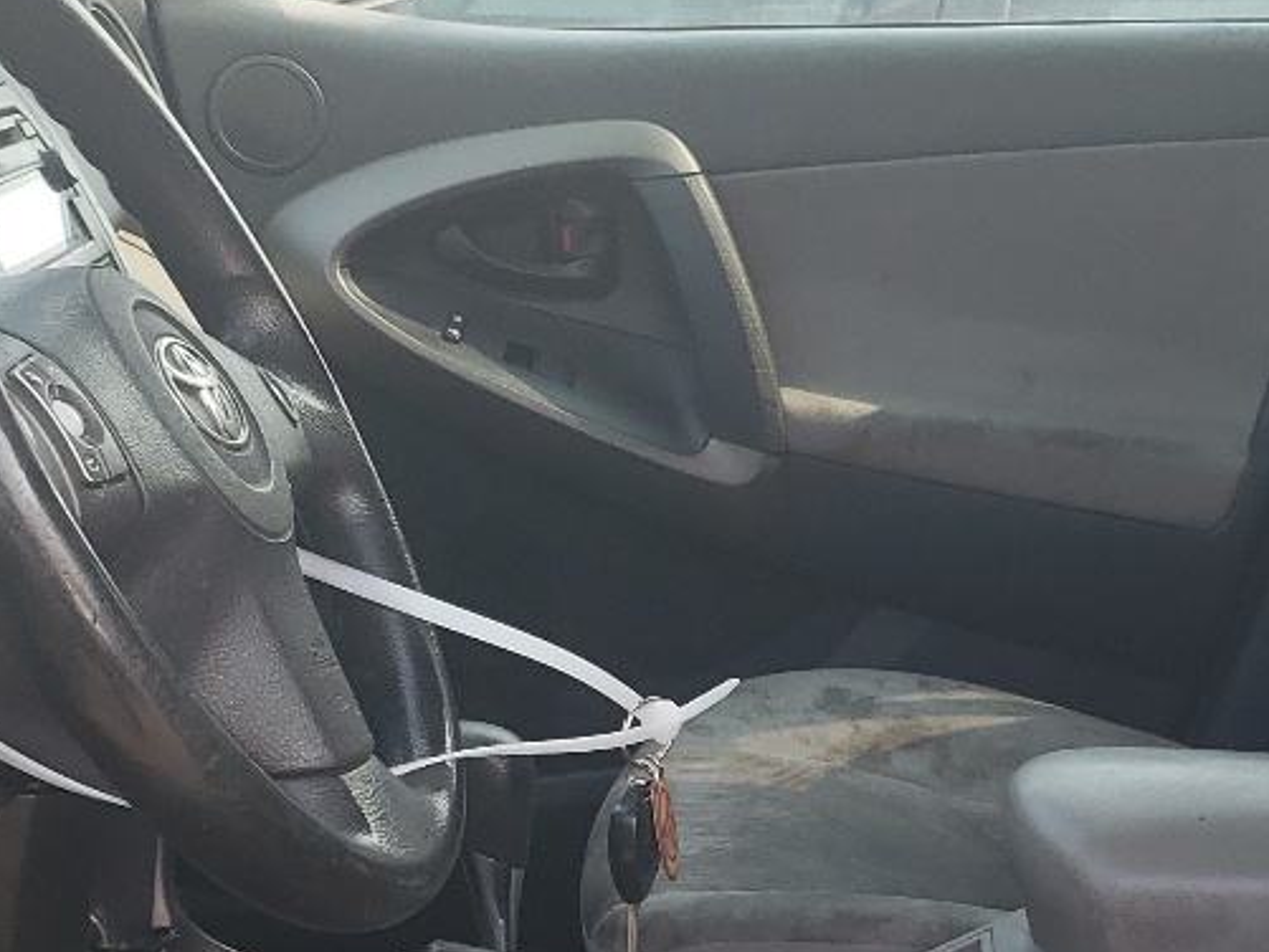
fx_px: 3043
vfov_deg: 17.6
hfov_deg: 23.4
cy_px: 798
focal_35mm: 83
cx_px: 912
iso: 50
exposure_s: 1/556
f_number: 1.5
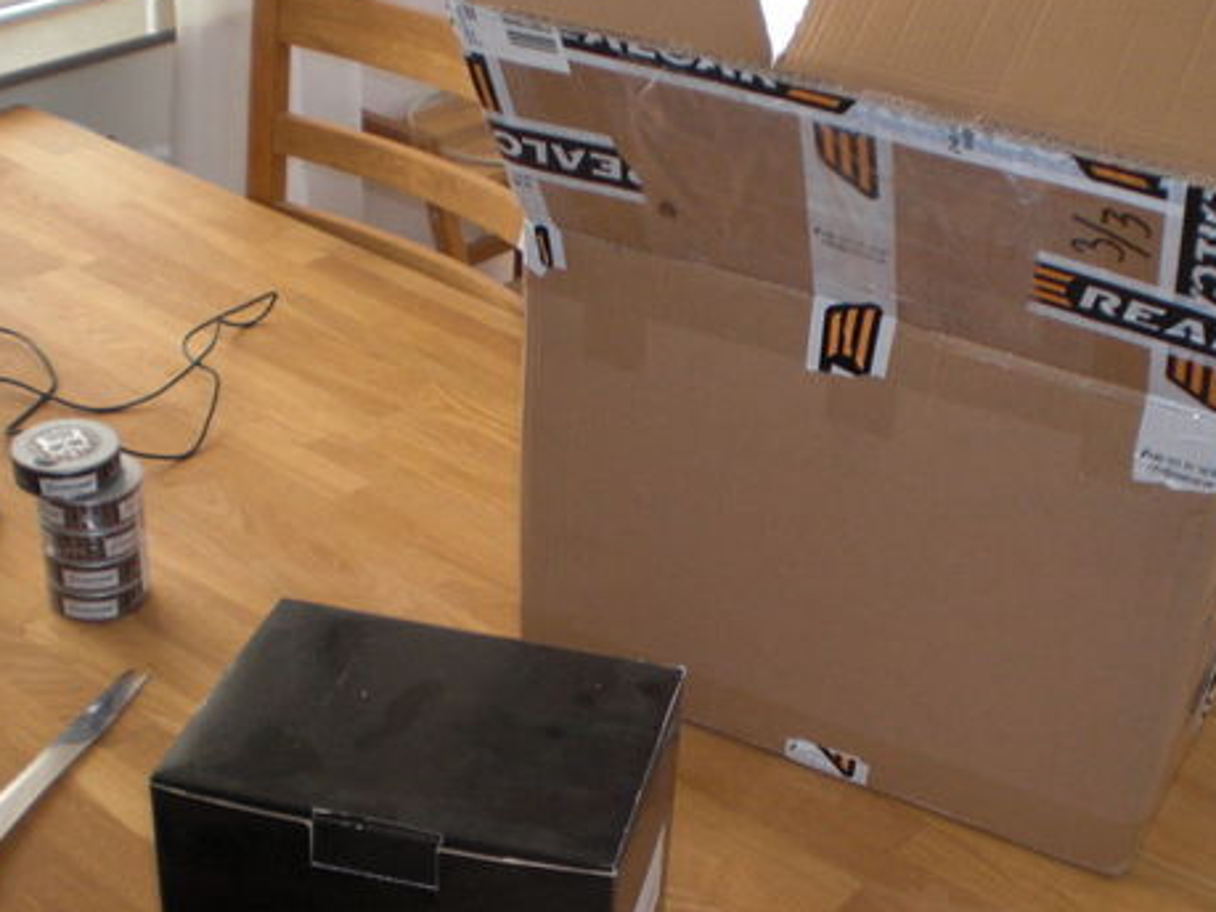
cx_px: 652
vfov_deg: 27.4
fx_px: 1861
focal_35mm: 53
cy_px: 578
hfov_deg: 36.2
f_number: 3.1
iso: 200
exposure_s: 1/30
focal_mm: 6.3
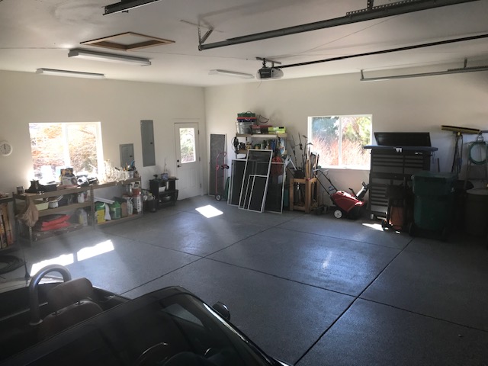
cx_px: 244
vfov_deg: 49.7
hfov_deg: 63.4
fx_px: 395
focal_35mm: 28
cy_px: 183
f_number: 1.8
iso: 40
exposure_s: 1/120
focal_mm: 3.99
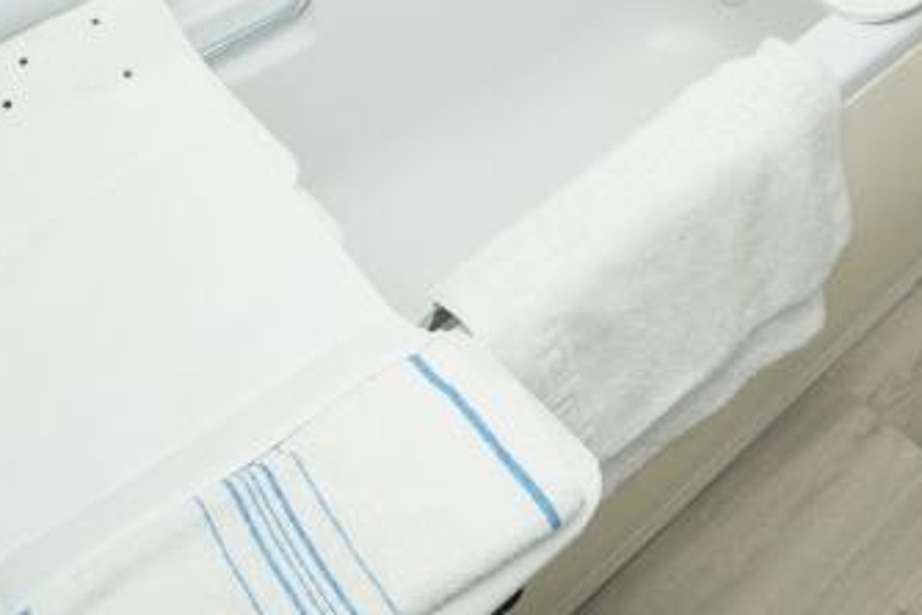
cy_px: -207
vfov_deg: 25.0
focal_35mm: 46
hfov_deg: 40.4
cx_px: 778
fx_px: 1179
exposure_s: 1/160
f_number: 8
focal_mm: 10
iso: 3200
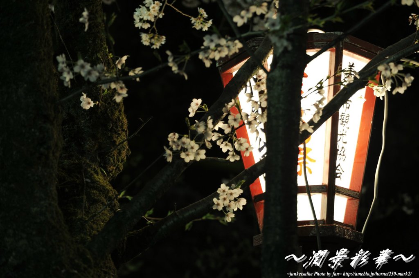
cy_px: 139
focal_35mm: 140
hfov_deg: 14.7
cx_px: 210
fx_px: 1627
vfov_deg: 9.8
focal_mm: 140
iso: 200
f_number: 5.6
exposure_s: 2
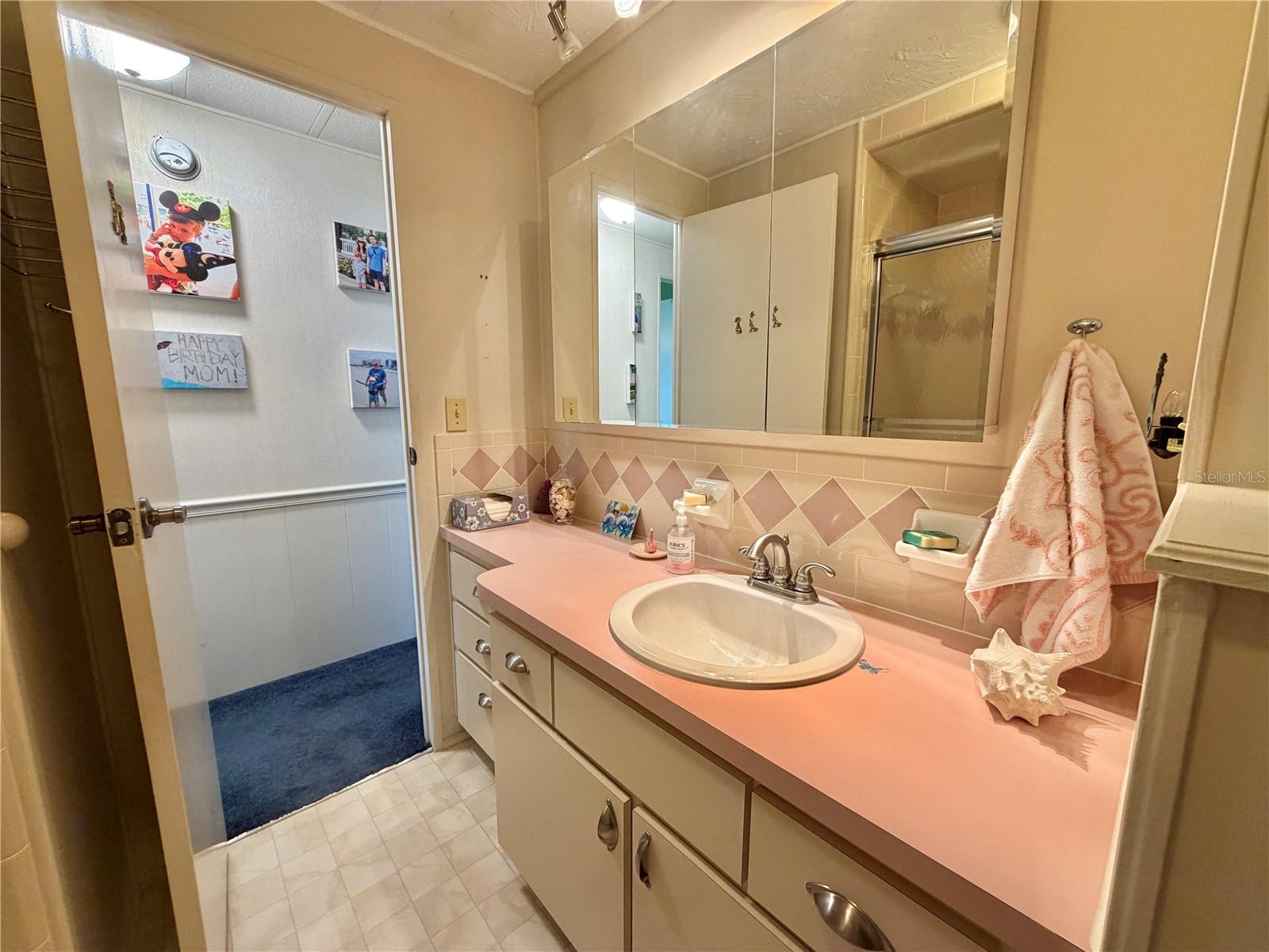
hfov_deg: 102.1
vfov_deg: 85.7
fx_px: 513
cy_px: 476
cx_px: 634
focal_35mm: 14
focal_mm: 2.22
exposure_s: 1/120
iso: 250
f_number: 2.2
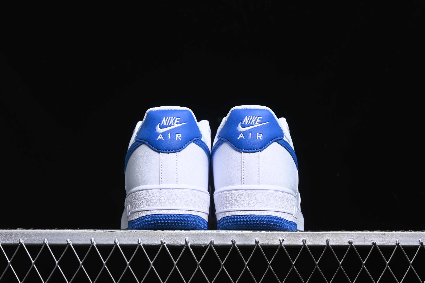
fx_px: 885
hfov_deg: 27.0
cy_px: 142
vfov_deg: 18.2
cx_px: 212
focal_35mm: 75
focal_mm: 50
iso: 160
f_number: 6.3
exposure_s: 1/50
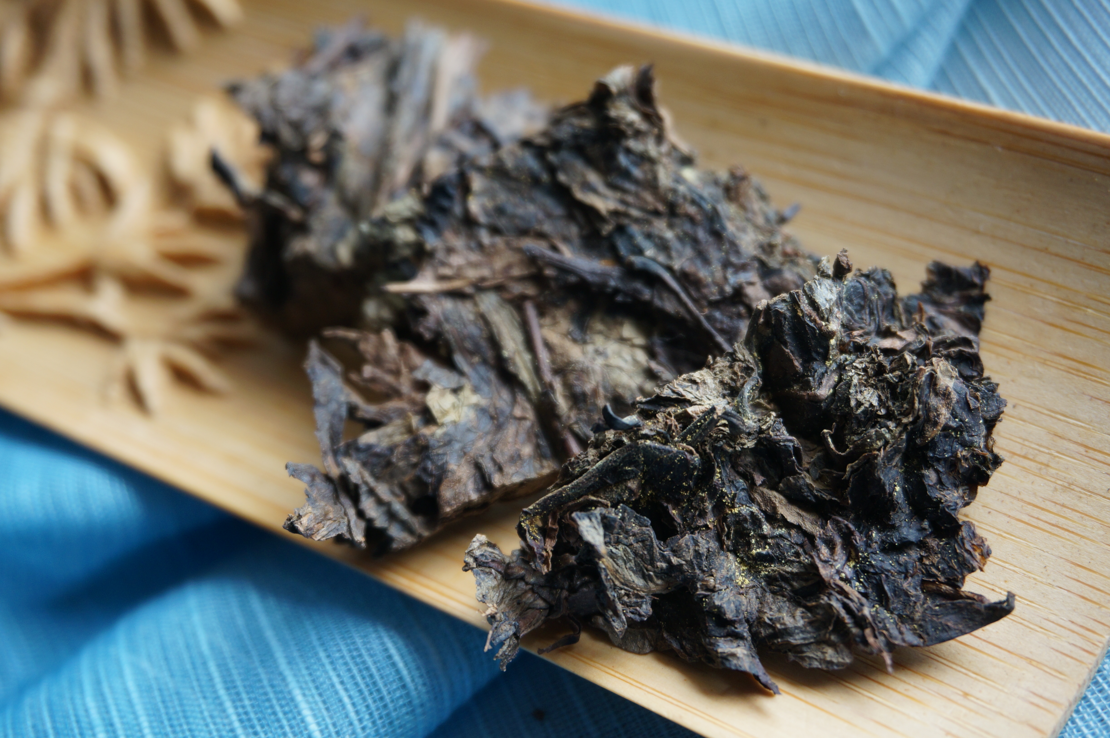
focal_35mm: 54
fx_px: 1663
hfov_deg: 36.9
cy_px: 369
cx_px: 555
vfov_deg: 25.0
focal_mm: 36
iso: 320
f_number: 5.6
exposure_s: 1/60
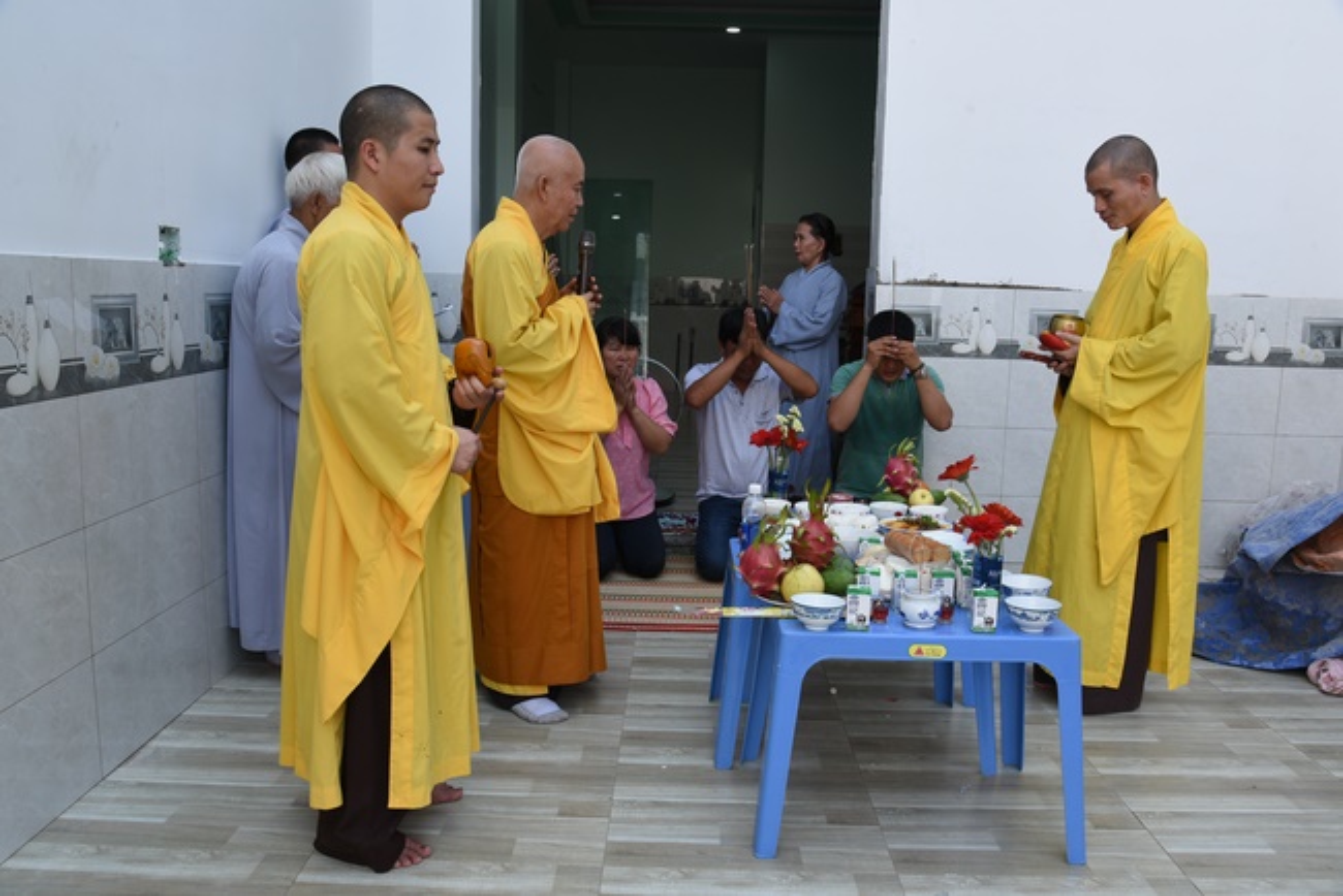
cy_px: 448
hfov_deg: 61.9
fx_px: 1120
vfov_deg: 43.6
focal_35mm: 30
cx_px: 672
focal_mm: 30
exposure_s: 1/100
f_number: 9
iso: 250
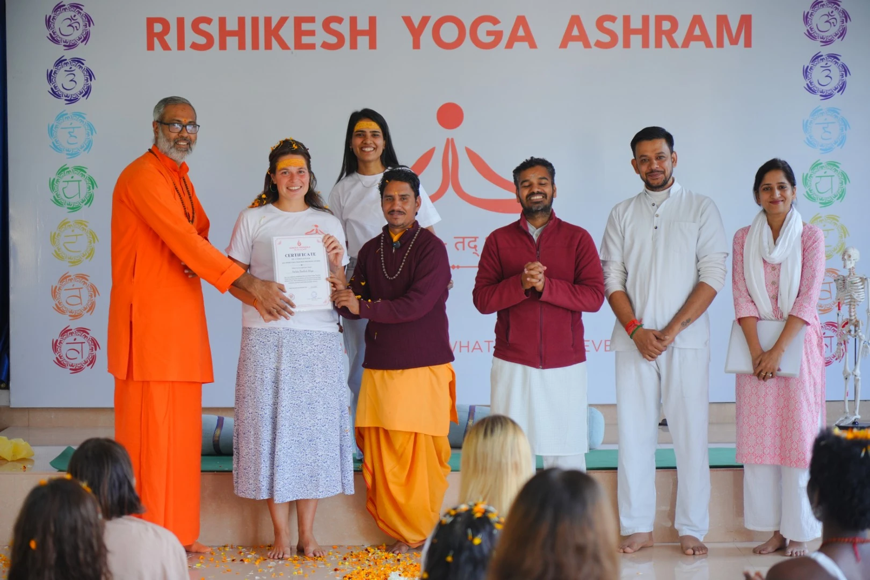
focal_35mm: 102
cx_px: 435
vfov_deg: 13.4
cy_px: 290
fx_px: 2465
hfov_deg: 20.0
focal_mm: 102
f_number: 4
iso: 800
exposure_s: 1/60
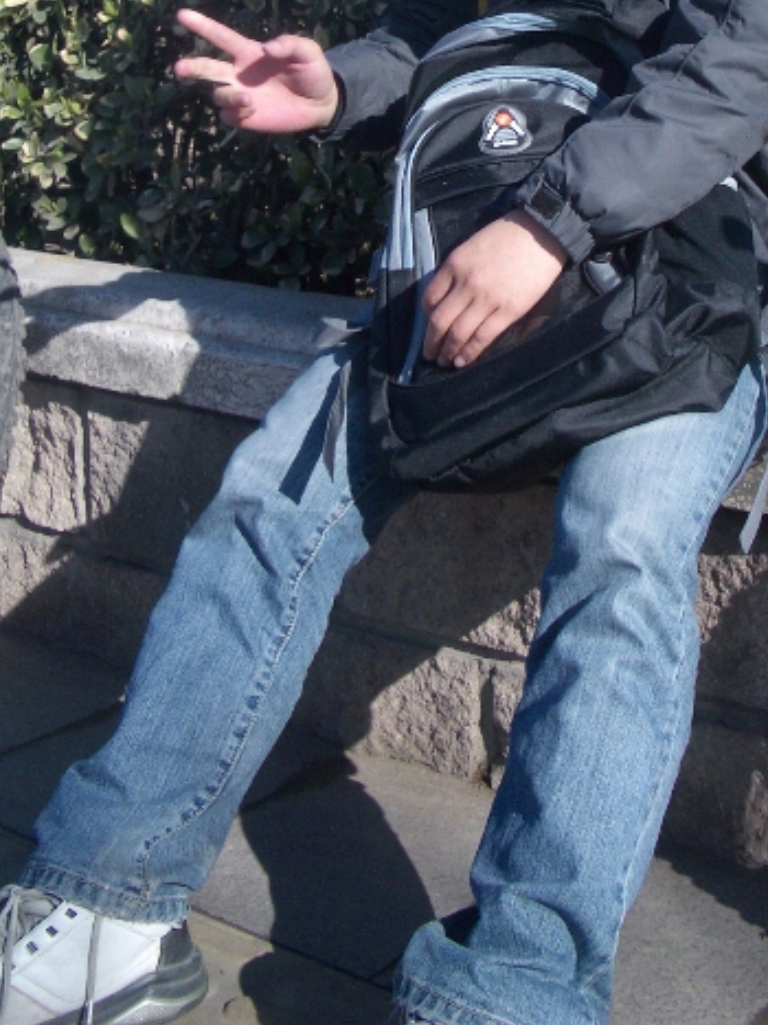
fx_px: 1776
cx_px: 531
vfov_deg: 31.1
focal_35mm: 60
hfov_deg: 24.3
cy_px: 154
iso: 50
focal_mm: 5.8
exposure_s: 1/400
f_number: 4.3
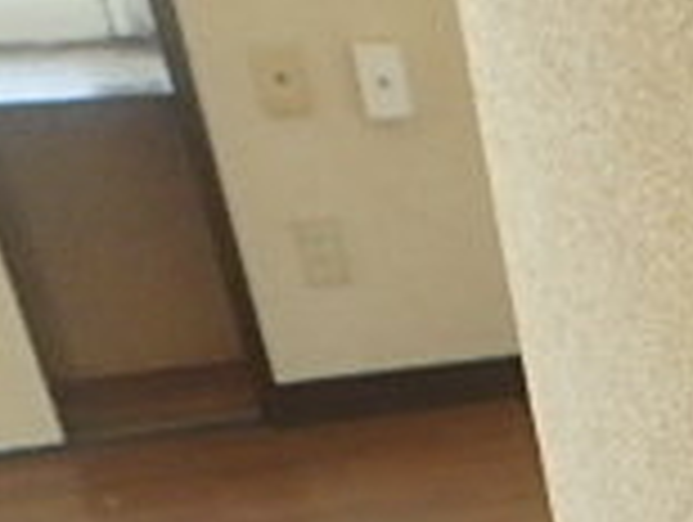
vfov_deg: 15.5
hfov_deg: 17.0
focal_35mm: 87
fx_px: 1744
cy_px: 824
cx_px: 1364
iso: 400
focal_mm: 3.7
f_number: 3.5
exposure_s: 1/80
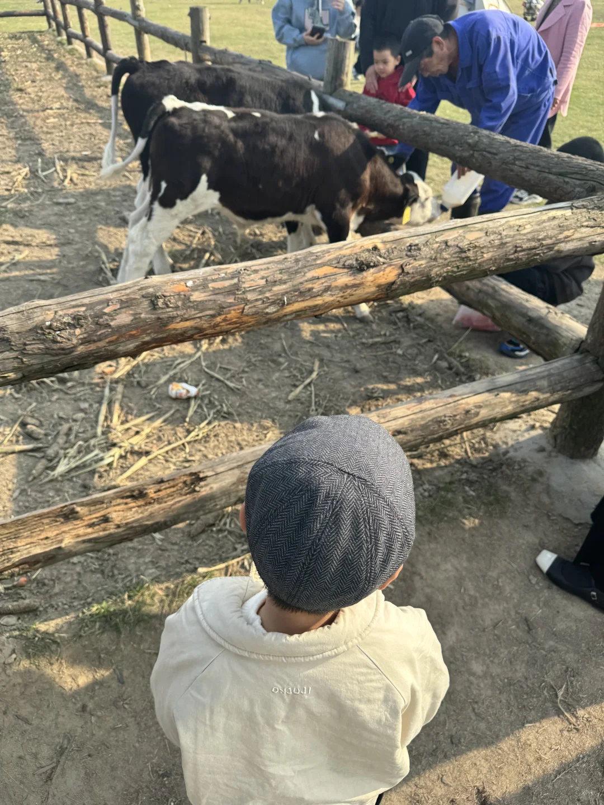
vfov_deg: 71.6
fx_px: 558
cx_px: 302
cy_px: 402
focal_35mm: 24
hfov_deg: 56.8
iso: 80
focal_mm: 6.86
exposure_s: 1/1637
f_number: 1.78
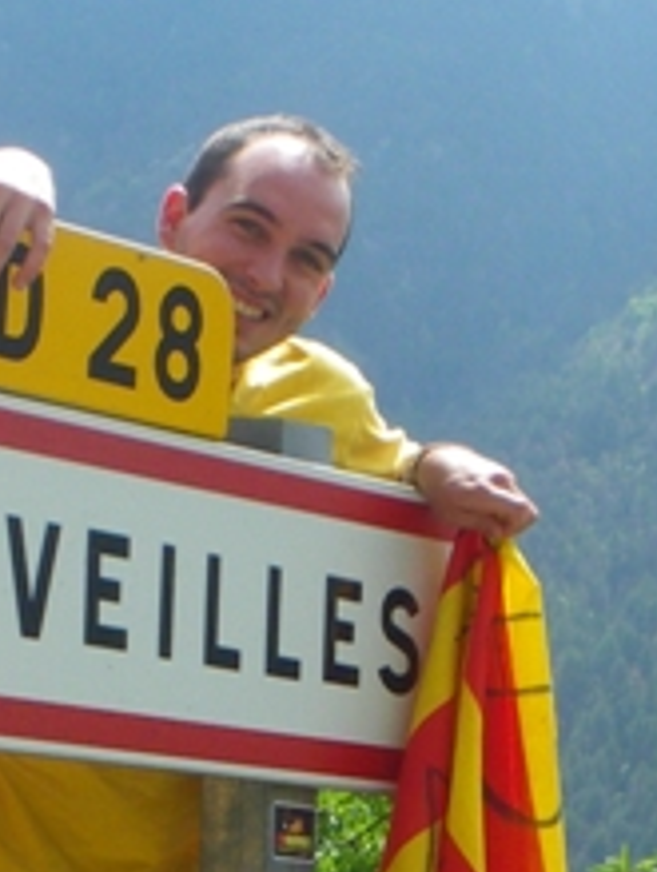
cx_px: 64
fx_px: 2649
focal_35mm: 105
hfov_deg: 14.0
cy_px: 745
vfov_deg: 18.5
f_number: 5.4
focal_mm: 6.3
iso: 64
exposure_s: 1/200
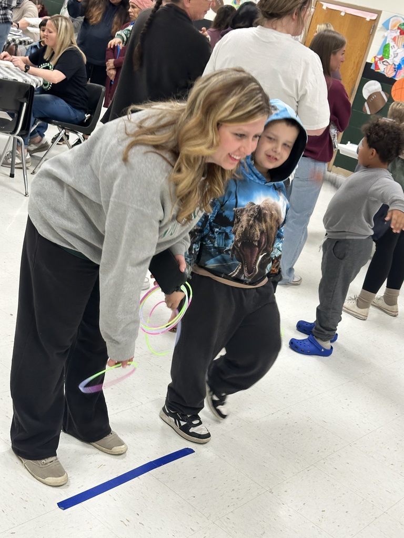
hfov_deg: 30.3
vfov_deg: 39.7
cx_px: 202
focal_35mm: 48
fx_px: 747
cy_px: 269
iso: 200
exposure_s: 1/40
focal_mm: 6.86
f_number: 1.78
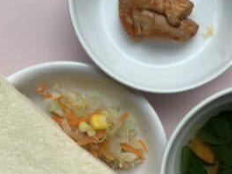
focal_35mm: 49
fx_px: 329
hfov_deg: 38.8
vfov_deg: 29.6
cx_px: 129
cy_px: 111
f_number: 1.8
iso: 25
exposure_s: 1/301
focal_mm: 4.25
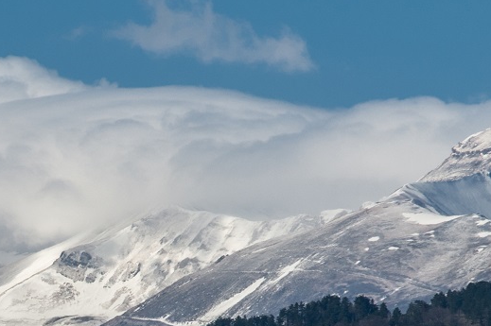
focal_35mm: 616
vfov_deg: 2.2
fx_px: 8393
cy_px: 333
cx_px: -5
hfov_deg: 3.3
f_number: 11
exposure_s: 1/1600
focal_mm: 200
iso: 400
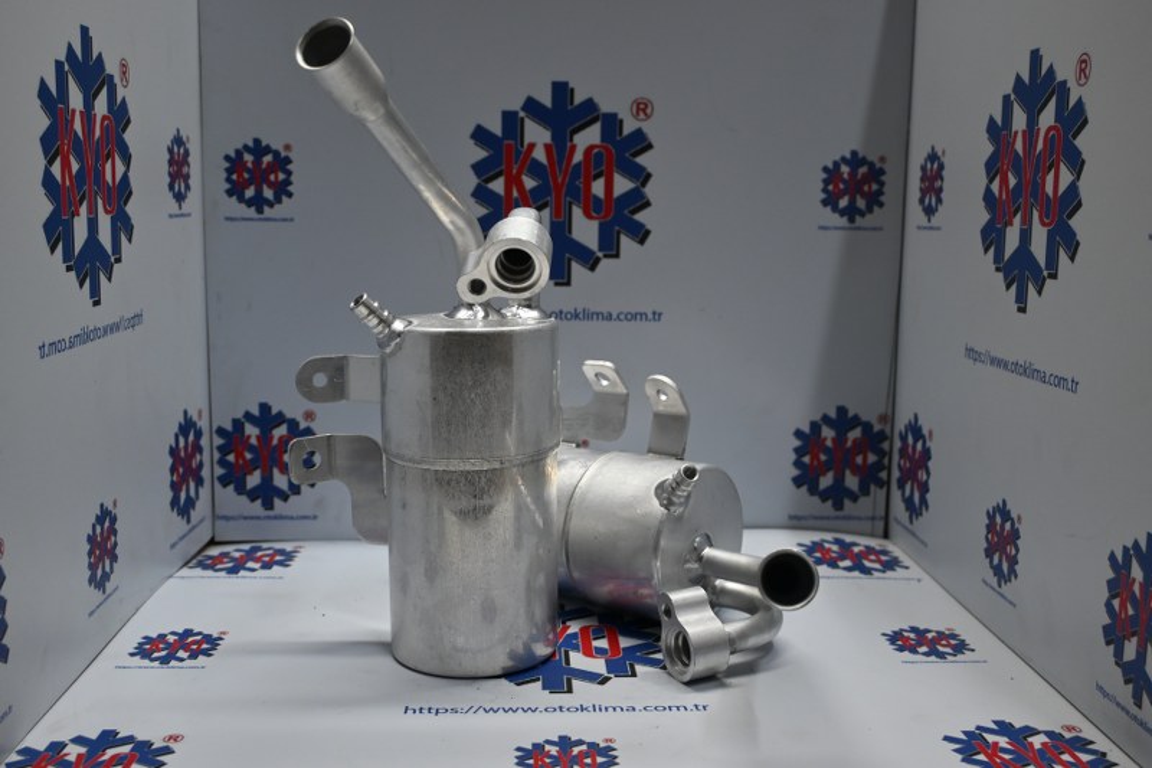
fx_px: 1152
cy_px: 384
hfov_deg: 53.1
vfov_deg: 36.9
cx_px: 576
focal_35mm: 36
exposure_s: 1/125
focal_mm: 24
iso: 560
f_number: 4.2
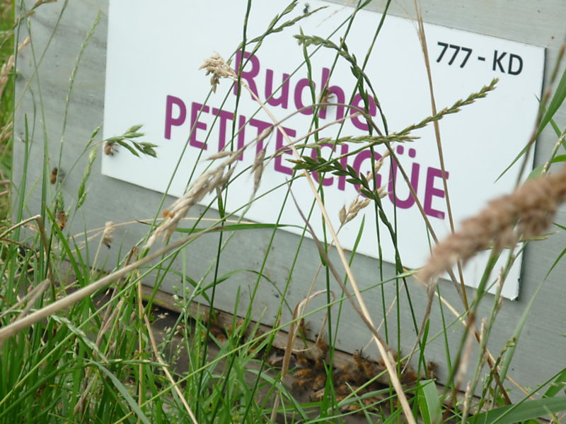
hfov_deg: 14.9
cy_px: 212
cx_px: 283
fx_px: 2158
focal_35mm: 132
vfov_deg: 11.2
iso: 80
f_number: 5.9
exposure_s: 1/125
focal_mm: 22
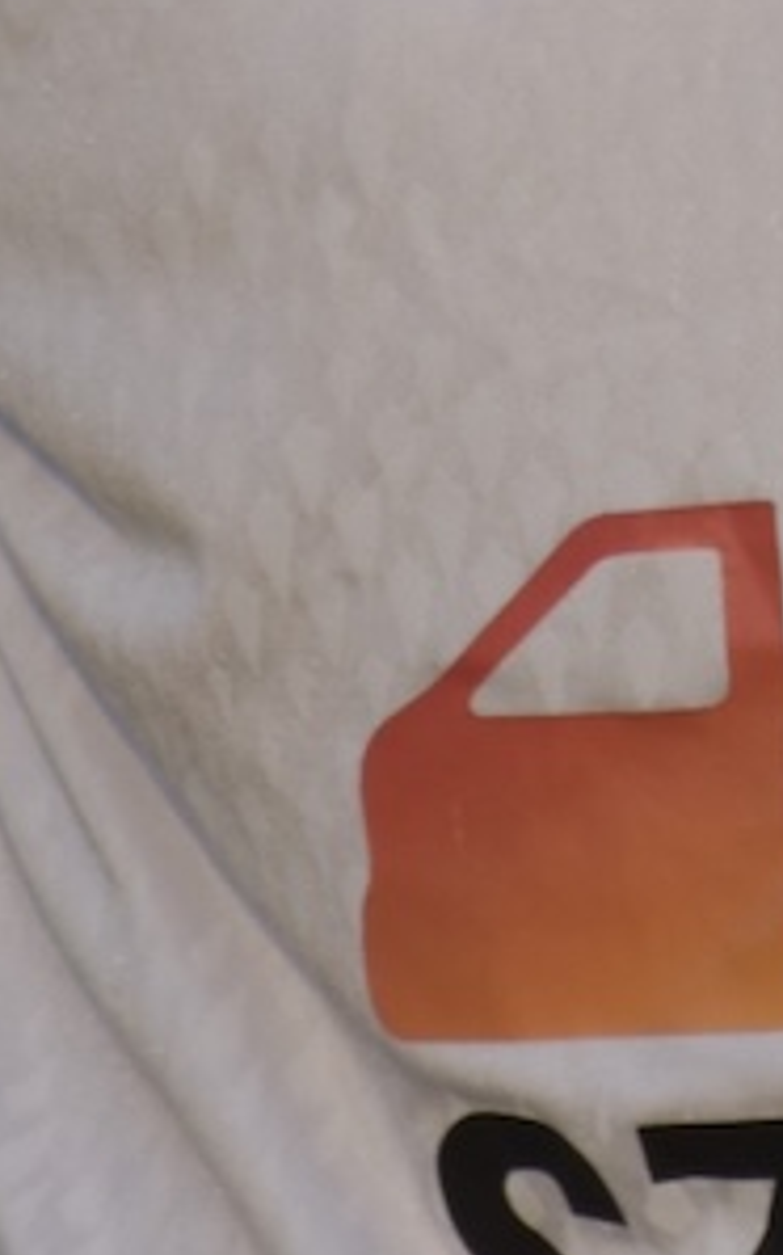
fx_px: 27546
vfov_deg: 2.6
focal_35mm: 806
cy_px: -914
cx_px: 1124
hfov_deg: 1.6
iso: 125
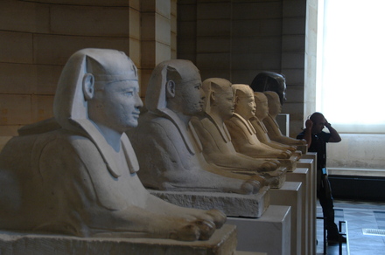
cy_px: 128
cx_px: 192
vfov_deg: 23.7
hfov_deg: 35.1
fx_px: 609
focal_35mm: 57
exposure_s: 1/20
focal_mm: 38
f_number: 4.5
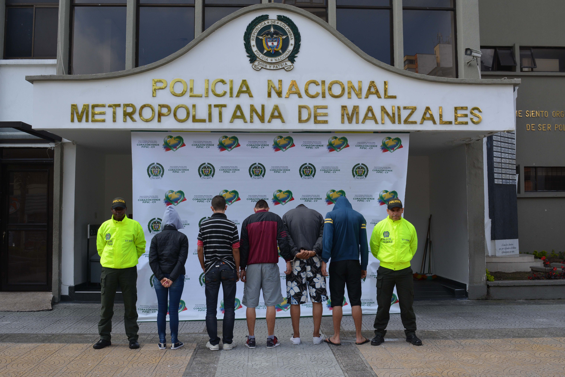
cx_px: 282
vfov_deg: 40.0
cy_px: 188
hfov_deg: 57.2
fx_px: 518
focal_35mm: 33
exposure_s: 1/250
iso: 180
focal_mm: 22
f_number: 8
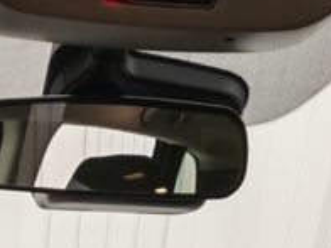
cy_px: 594
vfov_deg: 14.4
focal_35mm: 68
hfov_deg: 26.7
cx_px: -15
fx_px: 650
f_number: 2
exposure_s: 1/33
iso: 250
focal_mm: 1.82
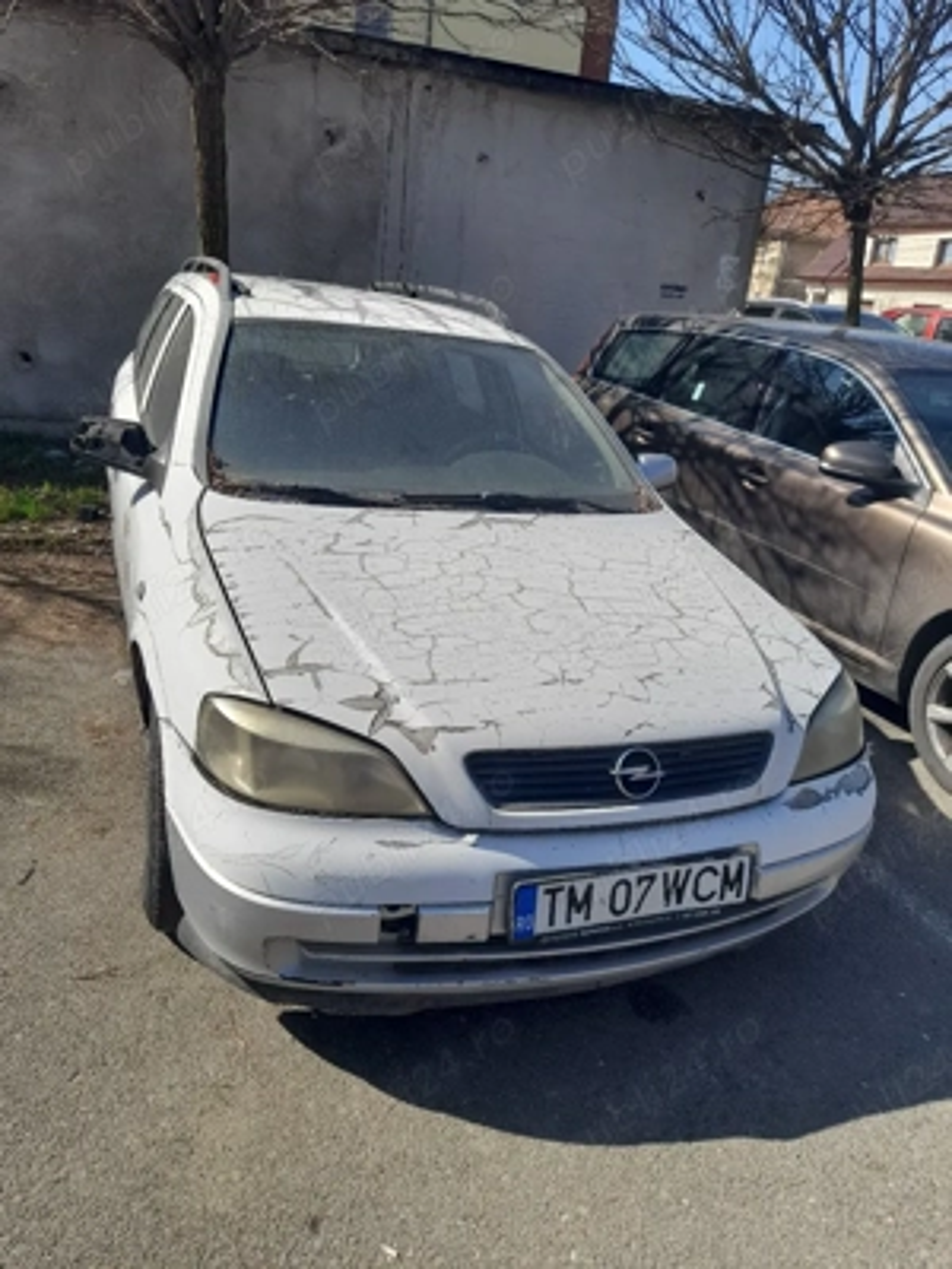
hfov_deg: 54.9
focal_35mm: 25
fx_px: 917
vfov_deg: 69.4
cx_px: 476
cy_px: 634
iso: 20
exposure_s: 1/833
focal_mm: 4.6
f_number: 2
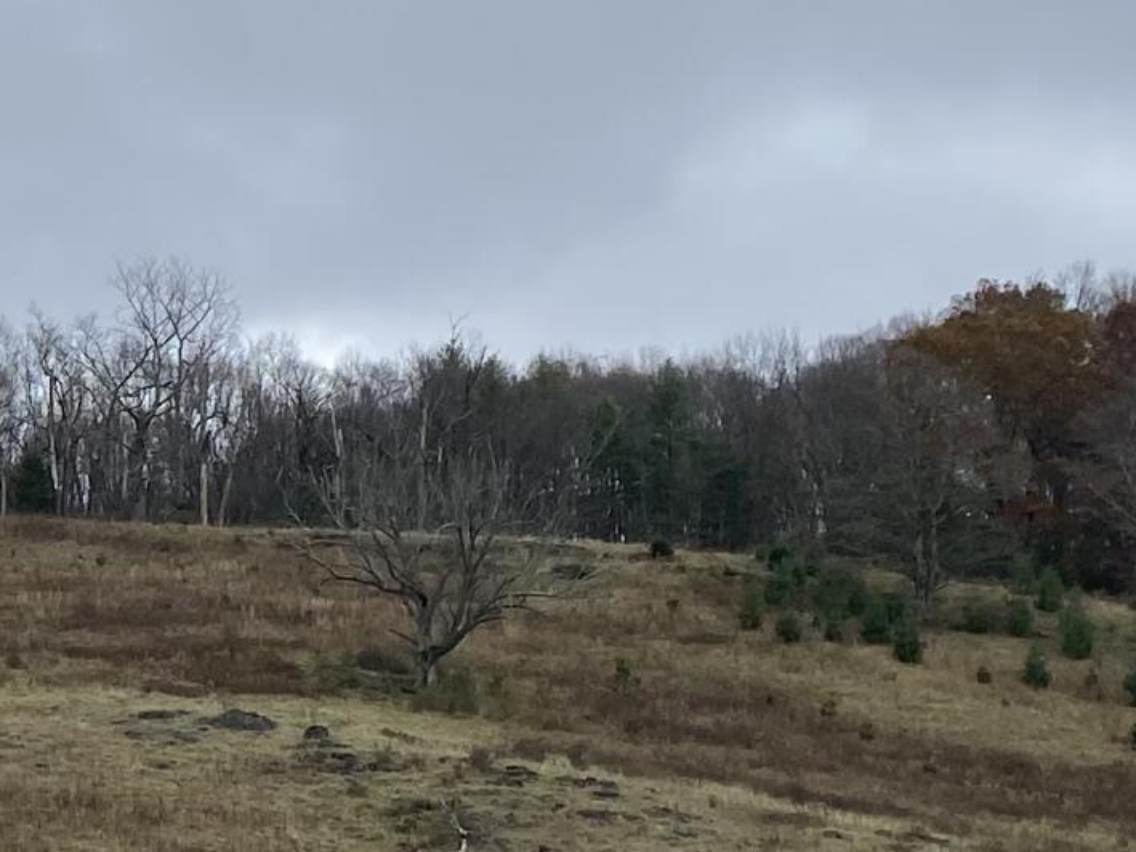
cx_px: -583
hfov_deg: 16.3
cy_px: 642
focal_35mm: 110
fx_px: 3611
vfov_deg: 13.4
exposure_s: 1/1245
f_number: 1.8
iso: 32
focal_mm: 4.25
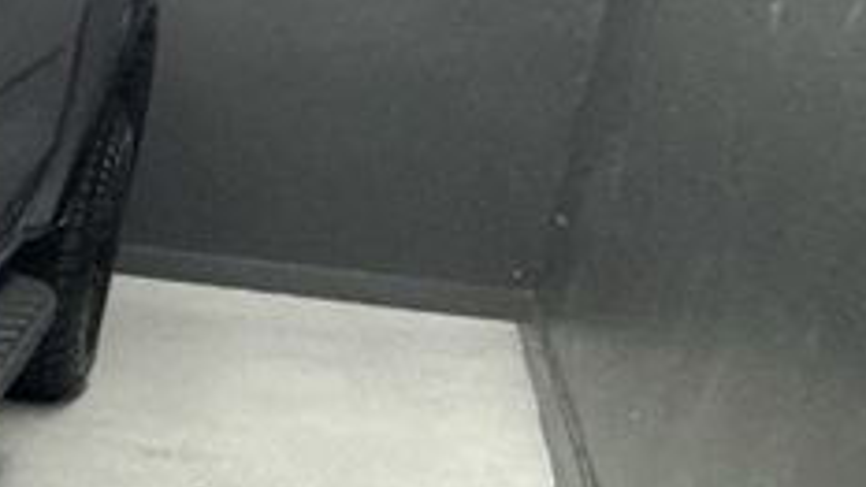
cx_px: -948
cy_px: 320
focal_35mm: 67
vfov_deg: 17.9
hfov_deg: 18.1
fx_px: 1538
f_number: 2.2
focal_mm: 2.22
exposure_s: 1/100
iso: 500
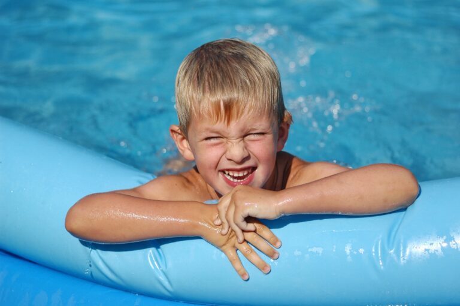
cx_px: 230
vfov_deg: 8.7
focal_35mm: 158
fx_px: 2011
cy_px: 153
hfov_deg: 13.0
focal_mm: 105
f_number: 2.8
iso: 200
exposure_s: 1/5000
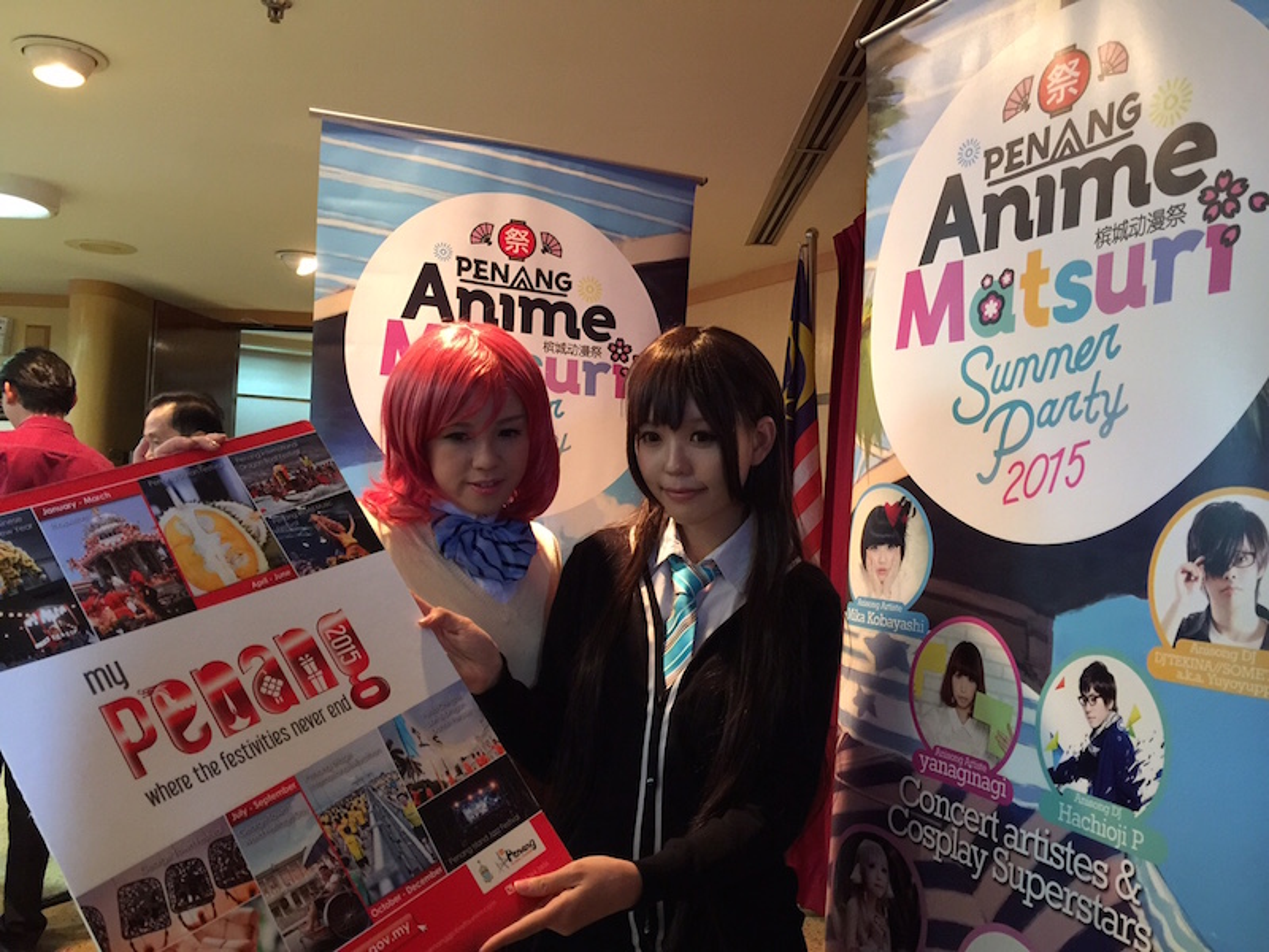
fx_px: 1063
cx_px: 634
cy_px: 476
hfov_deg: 61.7
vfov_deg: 48.2
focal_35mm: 29
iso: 125
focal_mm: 4.15
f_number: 2.2
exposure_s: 1/15
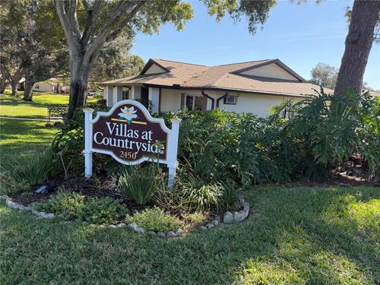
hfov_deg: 71.6
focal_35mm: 24
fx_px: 263
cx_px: 190
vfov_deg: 56.8
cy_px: 142
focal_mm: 6.76
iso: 100
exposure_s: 1/1230
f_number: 1.78
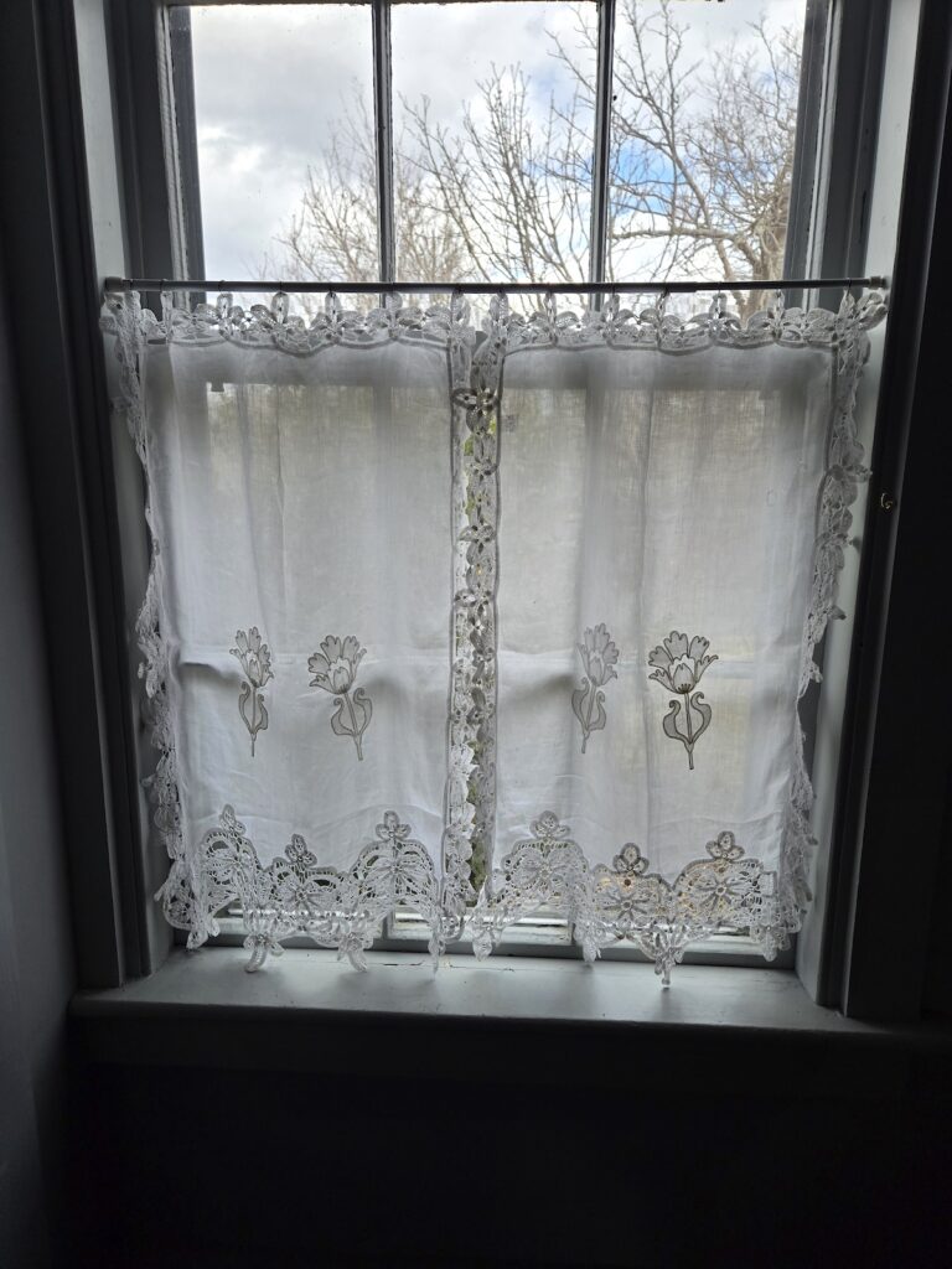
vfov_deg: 73.9
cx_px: 476
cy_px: 634
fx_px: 843
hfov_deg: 58.9
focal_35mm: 23
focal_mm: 5.4
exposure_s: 1/596
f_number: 1.8
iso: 25
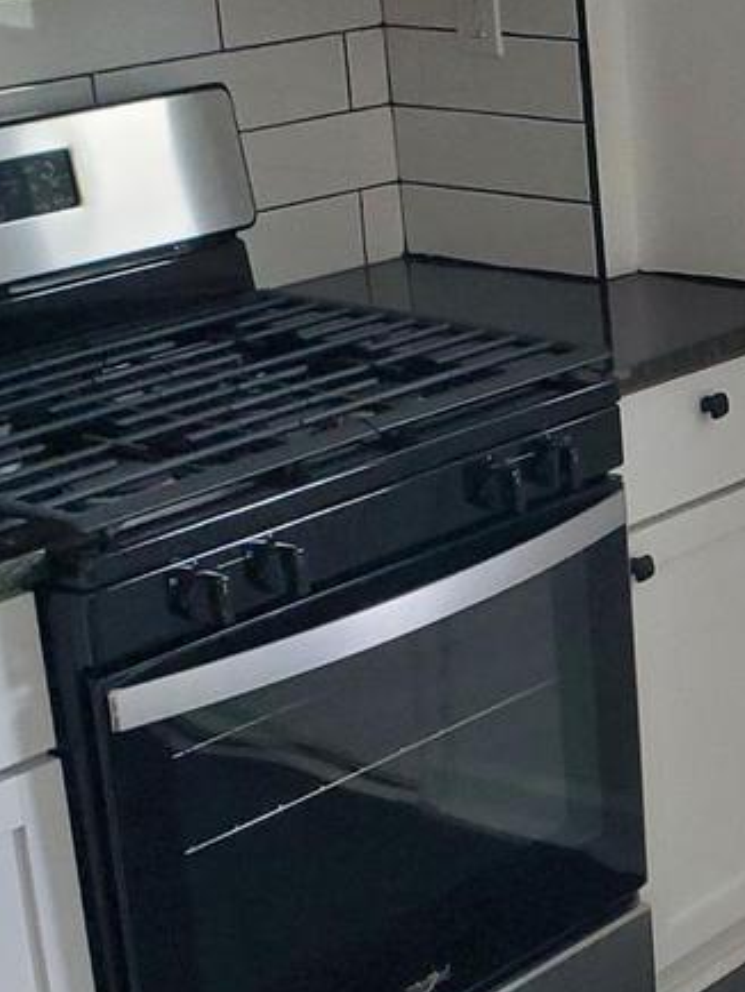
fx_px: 2637
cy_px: 578
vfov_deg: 21.3
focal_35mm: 92
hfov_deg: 14.8
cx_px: 1168
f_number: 2.4
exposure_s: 1/83
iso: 200
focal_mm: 4.3
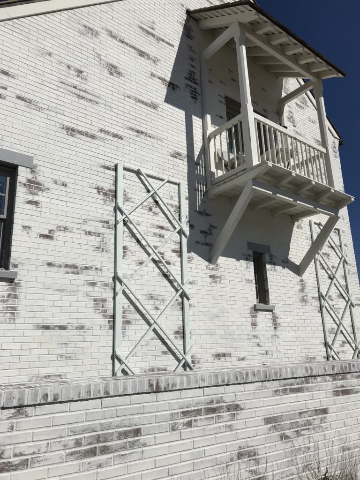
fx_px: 388
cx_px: 180
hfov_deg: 49.7
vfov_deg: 63.4
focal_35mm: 28
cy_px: 240
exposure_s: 1/10638
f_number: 1.8
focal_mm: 3.99
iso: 25
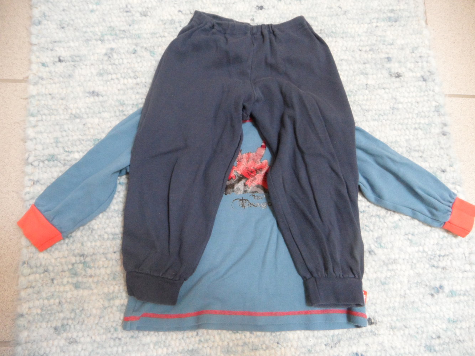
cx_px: 238
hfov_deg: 71.6
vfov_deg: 56.8
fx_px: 329
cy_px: 178
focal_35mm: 24
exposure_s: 1/30
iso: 320
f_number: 2.9
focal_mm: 4.1
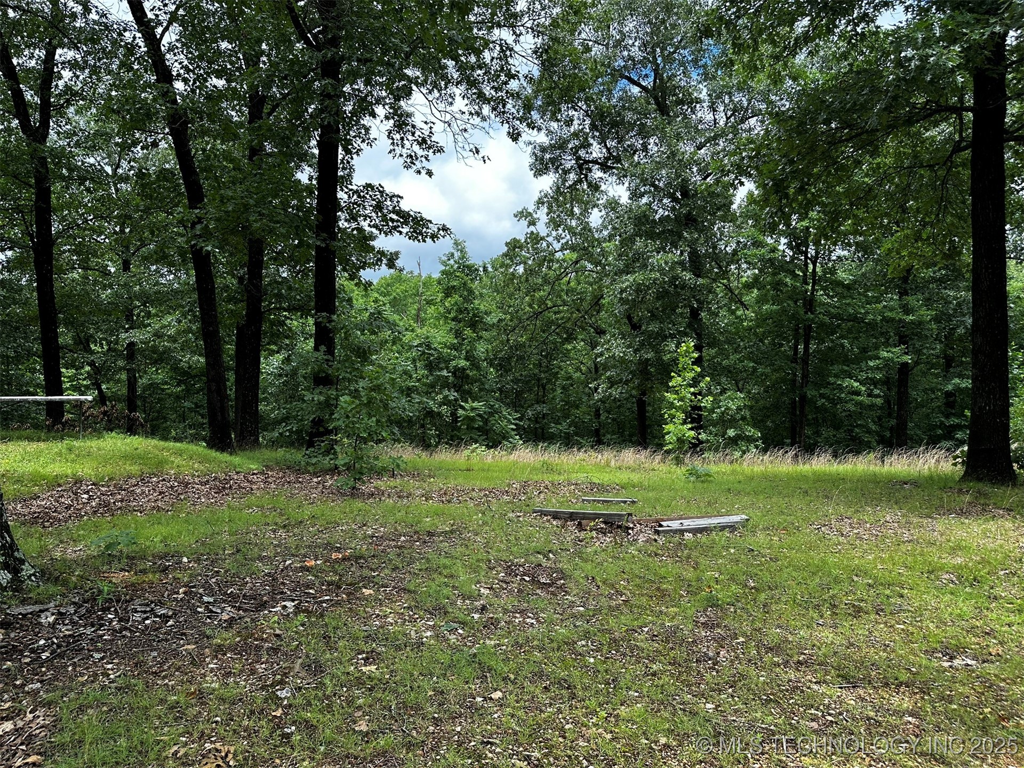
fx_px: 710
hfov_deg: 71.6
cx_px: 512
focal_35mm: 24
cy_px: 384
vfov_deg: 56.8
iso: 80
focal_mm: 6.86
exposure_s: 1/1009
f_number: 1.78
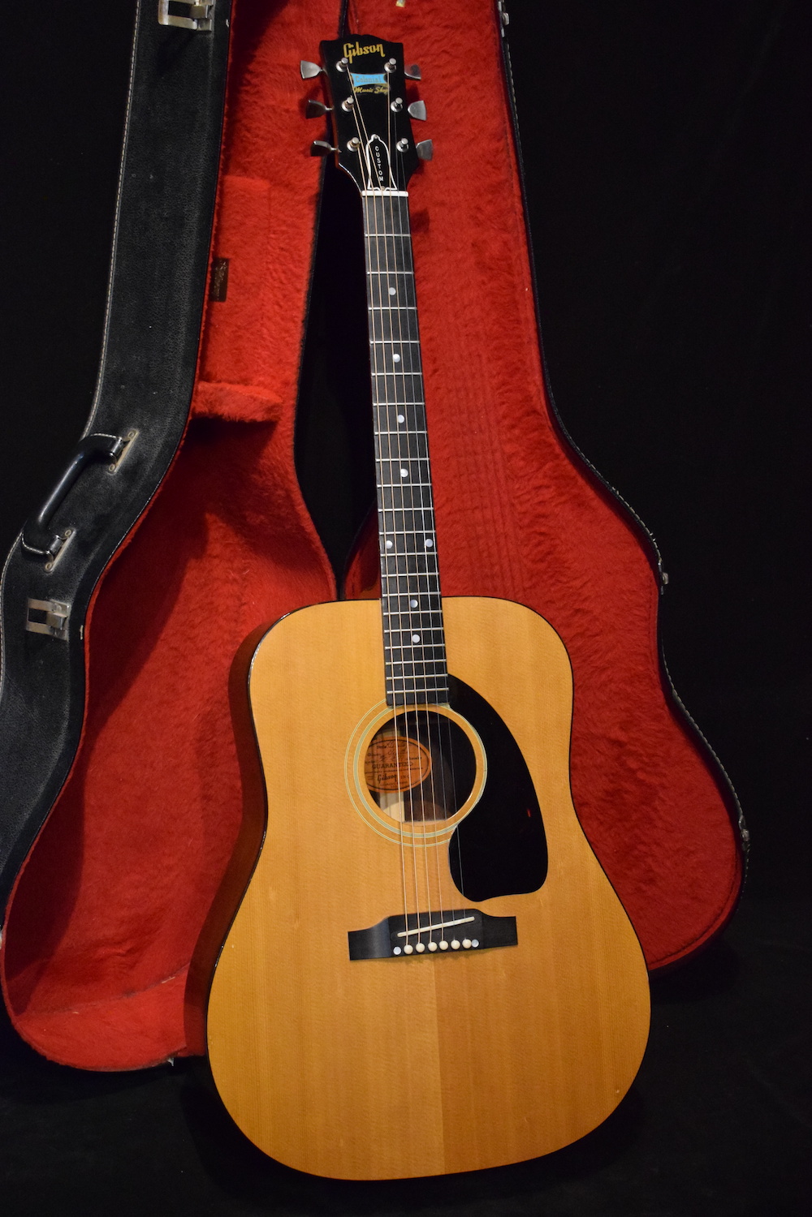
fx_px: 1928
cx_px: 406
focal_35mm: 57
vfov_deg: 35.1
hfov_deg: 23.8
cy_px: 608
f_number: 4.8
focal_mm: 38
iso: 5000
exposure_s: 1/60
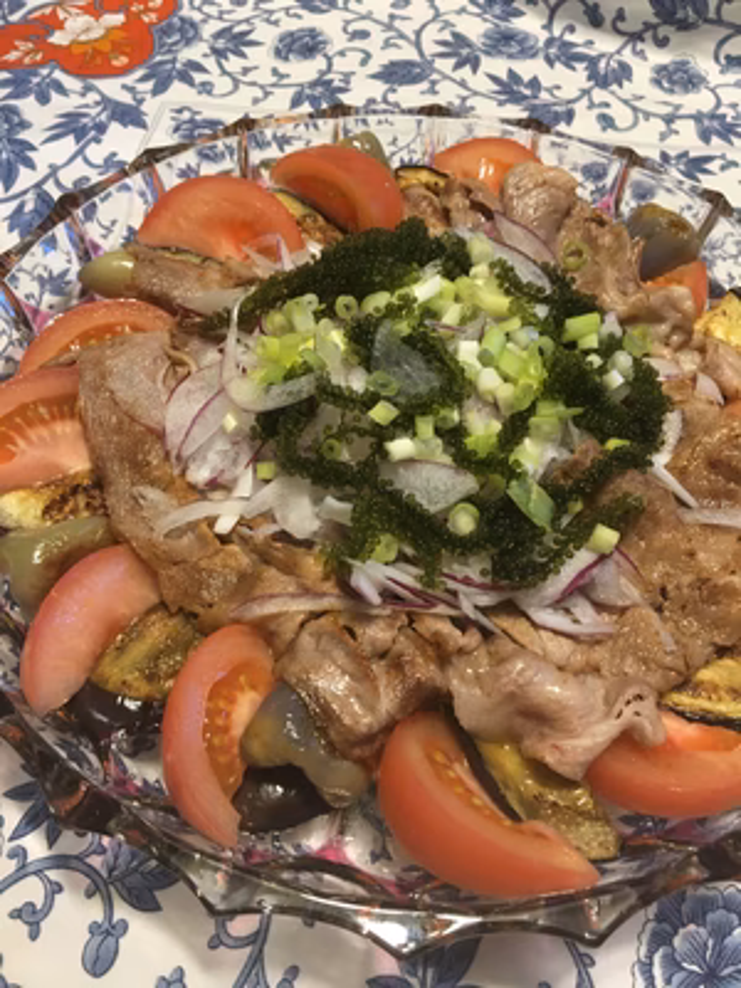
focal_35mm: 29
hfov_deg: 48.2
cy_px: 494
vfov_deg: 61.7
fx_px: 828
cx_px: 370
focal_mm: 4.15
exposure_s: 1/30
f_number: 2.2
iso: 100
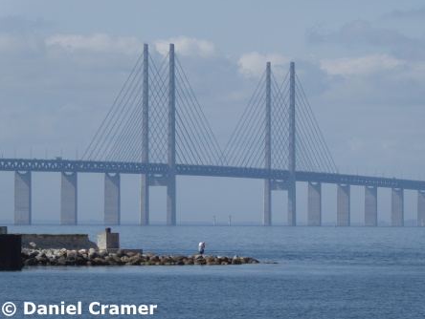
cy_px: 159
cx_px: 213
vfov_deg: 4.6
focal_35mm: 326
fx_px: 4007
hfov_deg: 6.1
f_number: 5.9
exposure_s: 1/500
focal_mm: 57.7
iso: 80
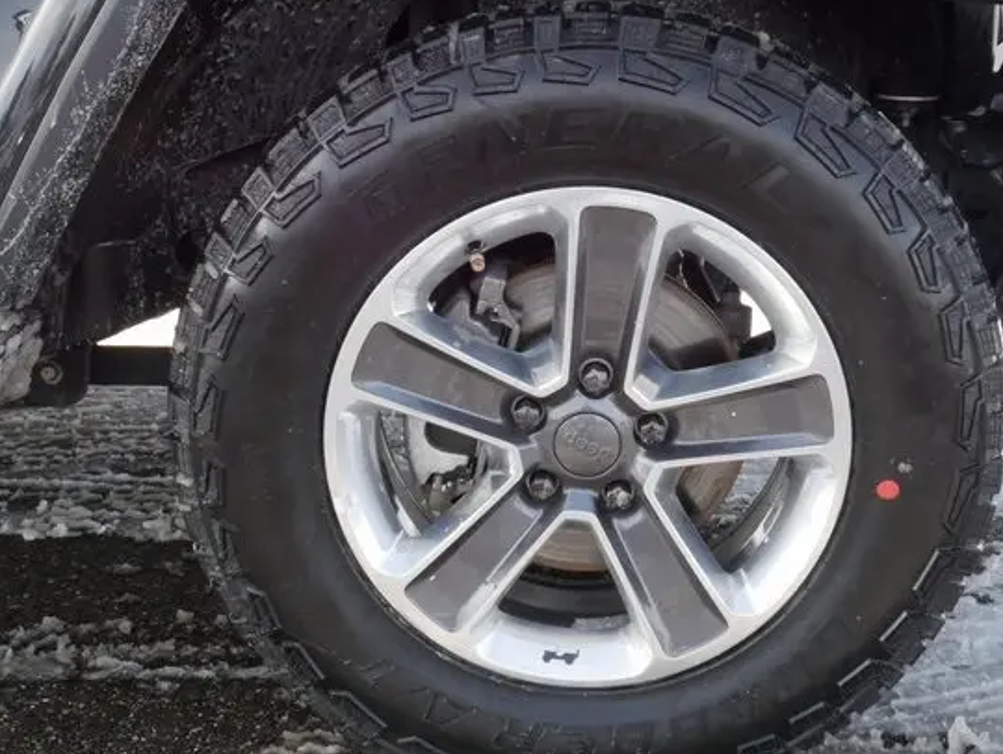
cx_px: 574
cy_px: 391
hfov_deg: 41.9
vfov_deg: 32.2
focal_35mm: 45
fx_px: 1305
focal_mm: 19
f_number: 20
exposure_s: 1/60
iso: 1250
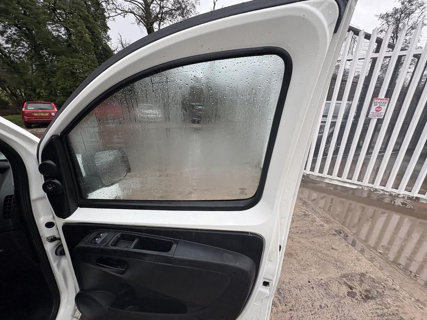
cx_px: 214
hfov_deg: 102.1
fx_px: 173
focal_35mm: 14
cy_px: 160
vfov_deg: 85.7
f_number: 2.2
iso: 125
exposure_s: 1/99
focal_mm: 2.22
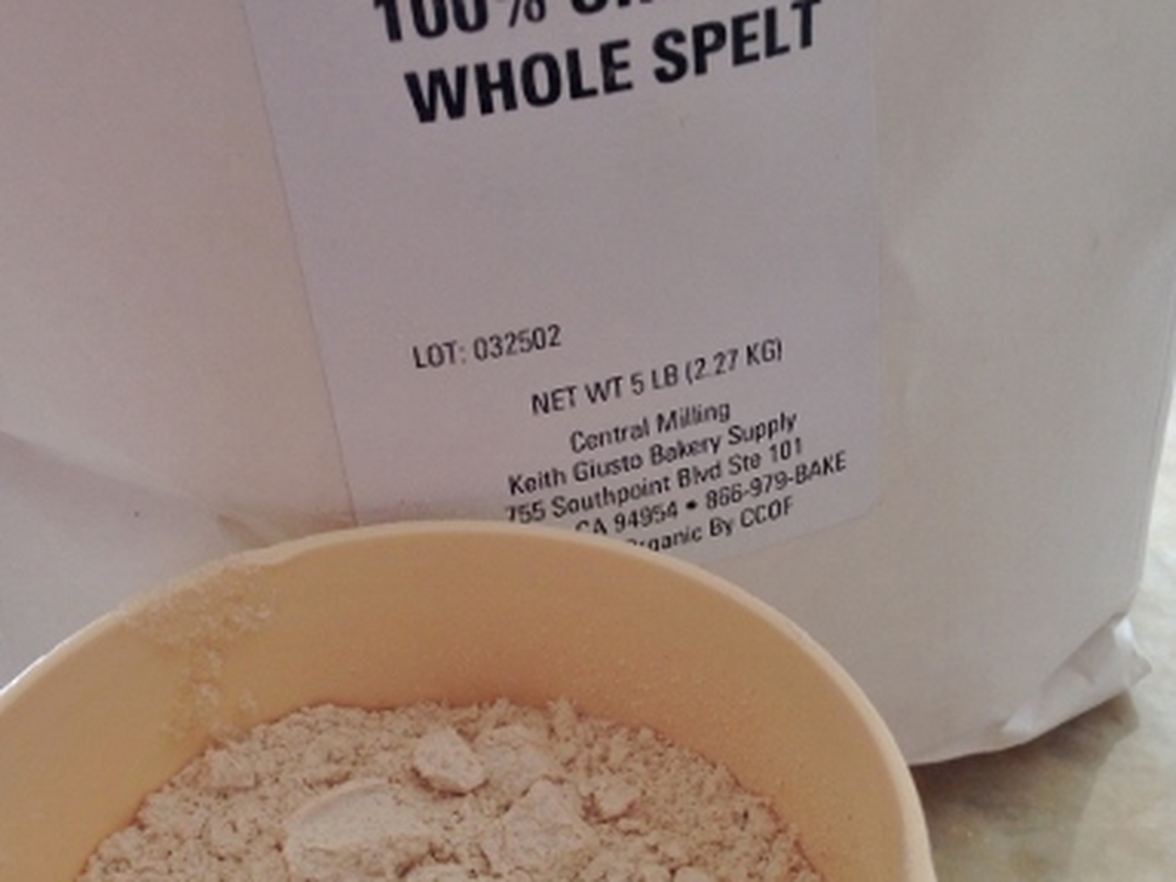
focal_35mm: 55
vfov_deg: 26.3
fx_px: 1869
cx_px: 692
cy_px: 625
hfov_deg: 34.8
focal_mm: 4.12
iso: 50
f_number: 2.4
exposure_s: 1/40
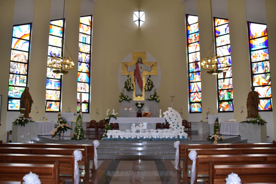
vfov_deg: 45.7
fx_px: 218
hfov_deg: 64.6
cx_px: 138
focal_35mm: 28
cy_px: 92
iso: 720
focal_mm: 19
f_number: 5
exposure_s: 1/200
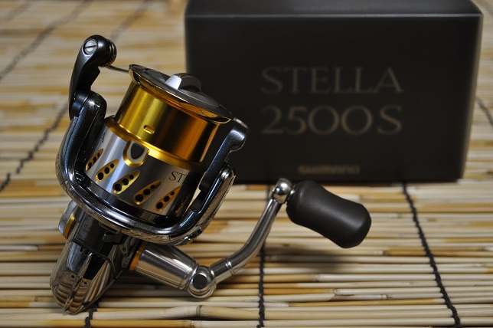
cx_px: 246
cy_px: 164
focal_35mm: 51
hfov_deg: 38.9
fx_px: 698
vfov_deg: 26.4
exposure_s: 1/50
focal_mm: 34
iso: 800
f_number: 5
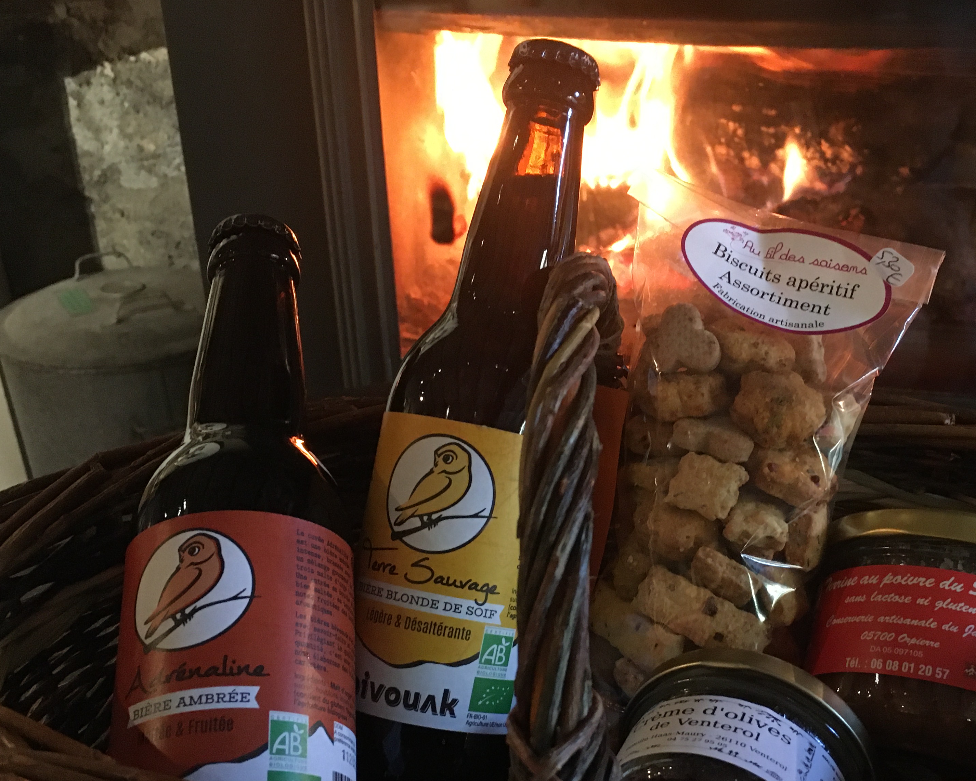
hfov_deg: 45.4
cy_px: 499
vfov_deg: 37.1
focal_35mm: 40
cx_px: 618
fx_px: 1156
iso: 250
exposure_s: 1/17
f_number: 2.2
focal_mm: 4.15
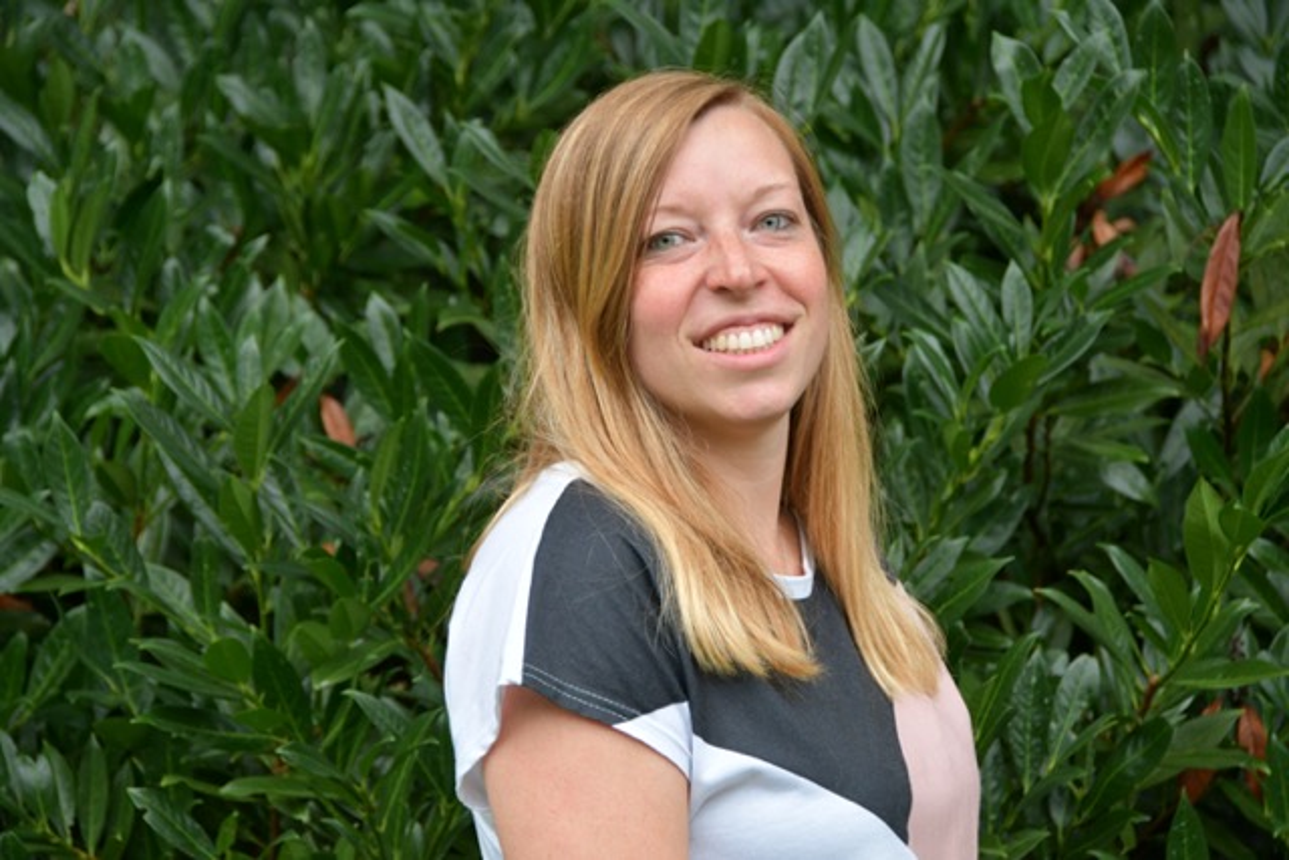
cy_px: 430
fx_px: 4405
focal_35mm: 123
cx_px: 644
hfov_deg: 16.6
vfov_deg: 11.2
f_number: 5
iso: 800
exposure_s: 1/125
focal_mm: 82
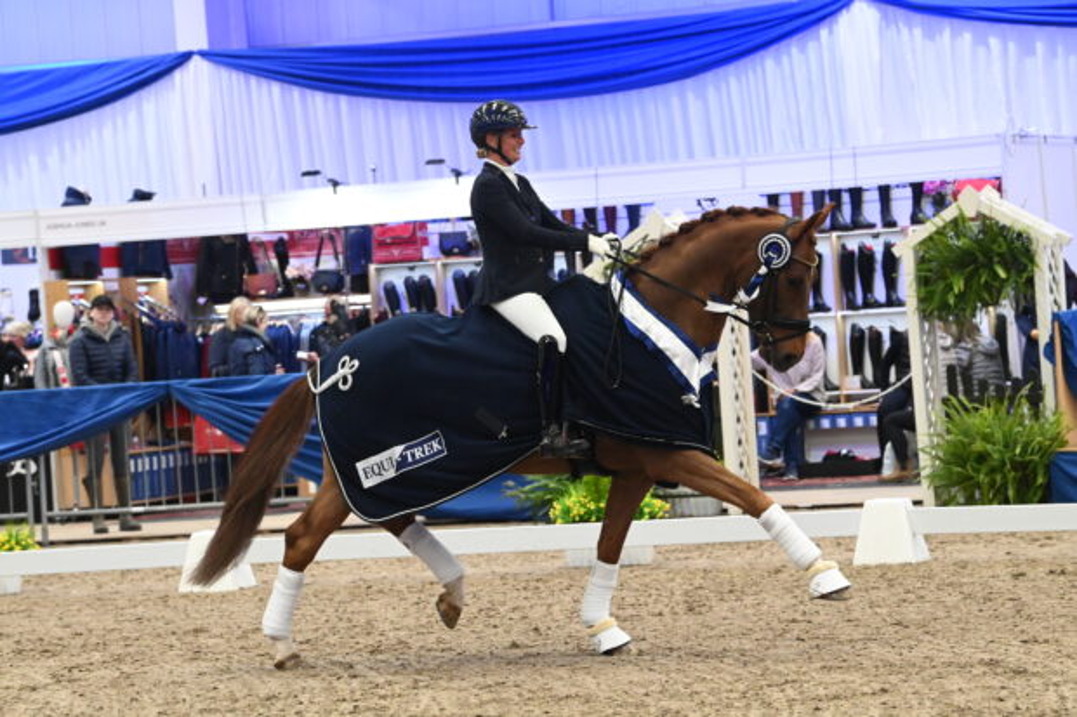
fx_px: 4187
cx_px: 538
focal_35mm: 140
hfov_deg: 14.7
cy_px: 358
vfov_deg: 9.8
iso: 16000
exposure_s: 1/640
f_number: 6.3
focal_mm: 140
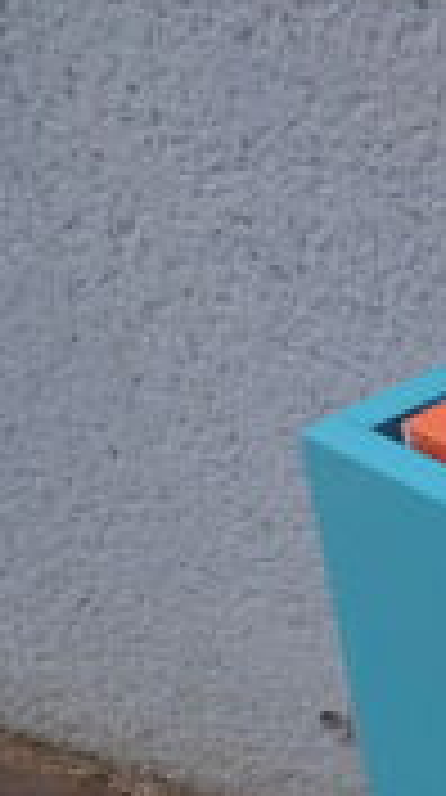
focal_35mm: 71
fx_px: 1499
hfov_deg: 14.1
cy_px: 720
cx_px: 901
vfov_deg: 28.6
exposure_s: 1/640
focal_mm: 4.3
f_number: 3.1
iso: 100
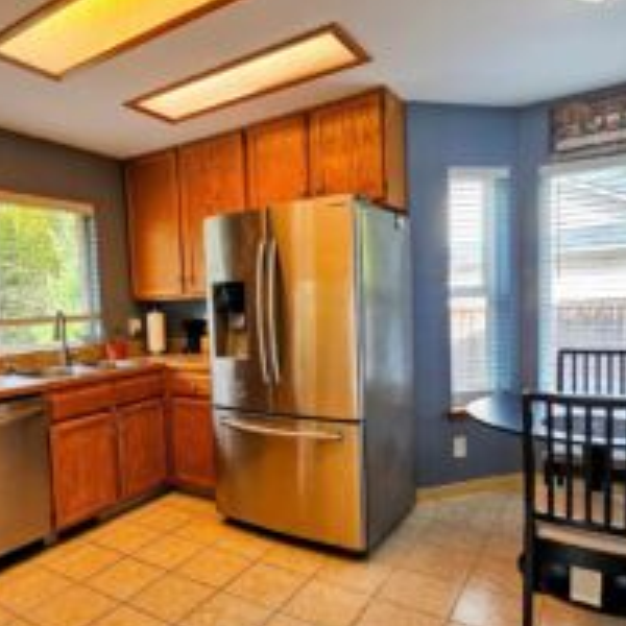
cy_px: 338
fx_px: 471
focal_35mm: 23
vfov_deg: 67.2
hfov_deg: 66.4
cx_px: 241
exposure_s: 1/60
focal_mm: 2.2
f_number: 2.2
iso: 50
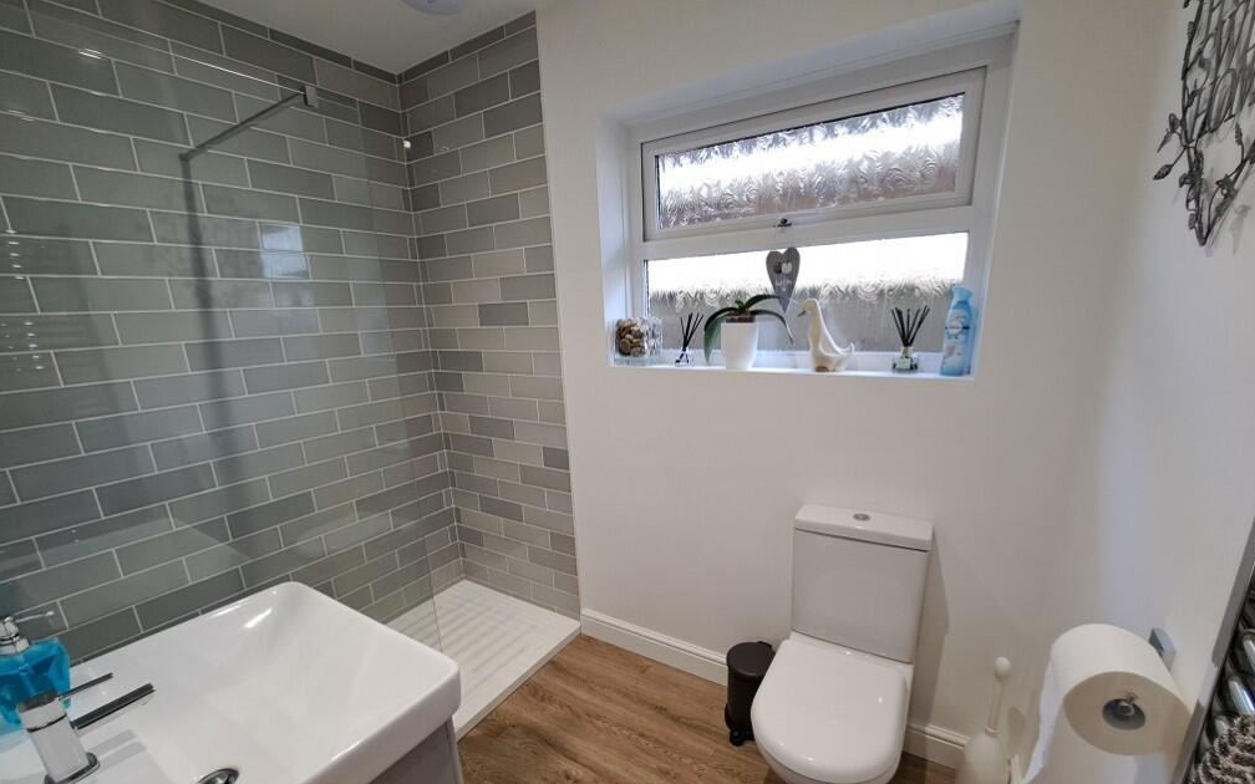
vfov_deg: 78.3
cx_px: 636
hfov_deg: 105.3
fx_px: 479
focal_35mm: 14
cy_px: 437
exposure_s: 1/50
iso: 160
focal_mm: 1.74
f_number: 2.2
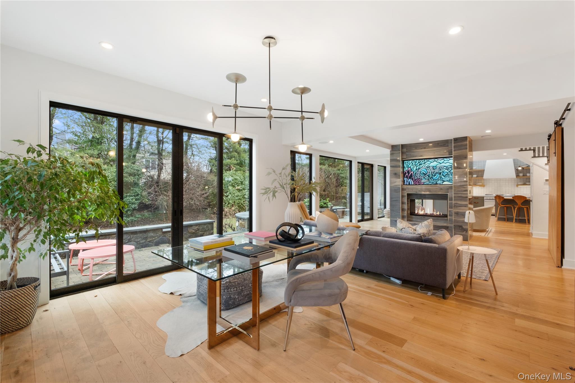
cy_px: 192
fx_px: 240
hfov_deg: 100.4
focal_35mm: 15
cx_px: 288
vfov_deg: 77.3
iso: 320
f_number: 10
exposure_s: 1/1.25
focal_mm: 10
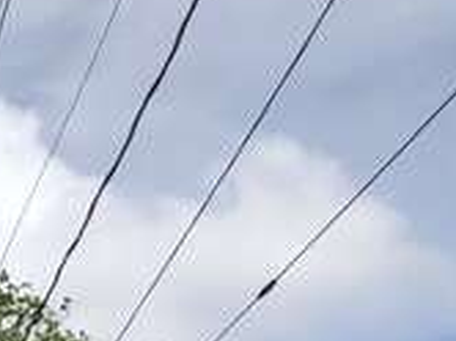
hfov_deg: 12.0
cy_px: 781
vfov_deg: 9.8
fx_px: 1776
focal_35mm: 135
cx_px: -615
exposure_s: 1/3745
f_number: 1.8
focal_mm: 4
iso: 20
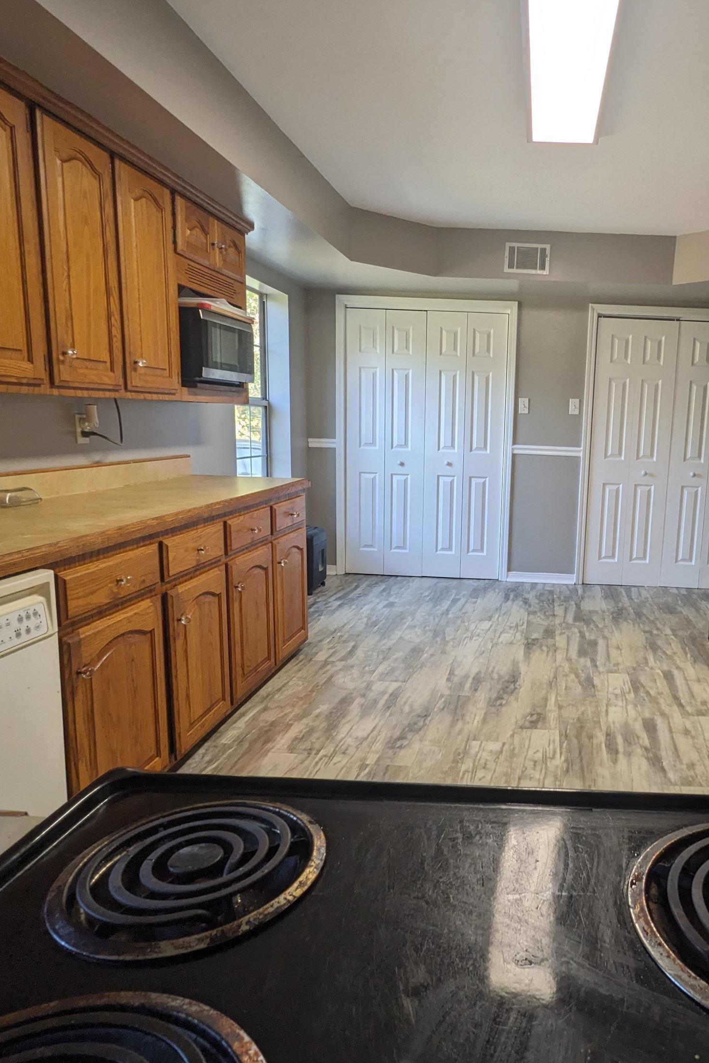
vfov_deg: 76.1
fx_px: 679
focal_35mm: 23
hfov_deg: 52.9
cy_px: 533
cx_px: 522
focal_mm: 2.22
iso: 36
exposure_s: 1/24
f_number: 2.2
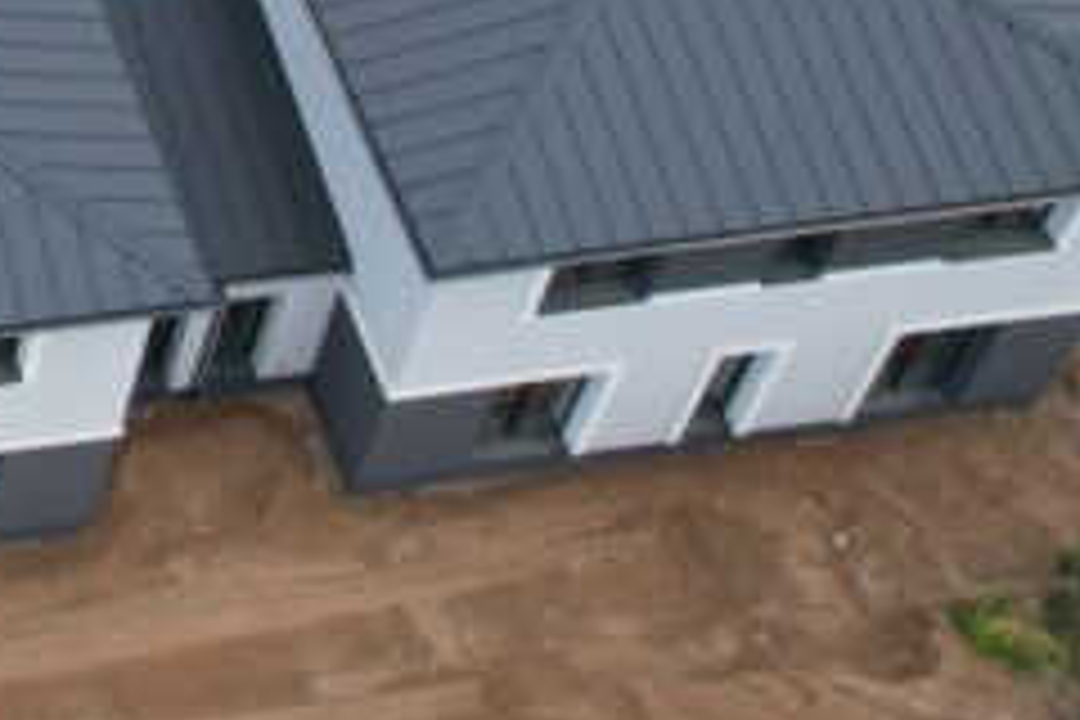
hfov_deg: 18.2
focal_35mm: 94
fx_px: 2820
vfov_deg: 12.9
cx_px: -716
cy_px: -673
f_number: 2.8
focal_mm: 8.38
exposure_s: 1/800
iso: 100
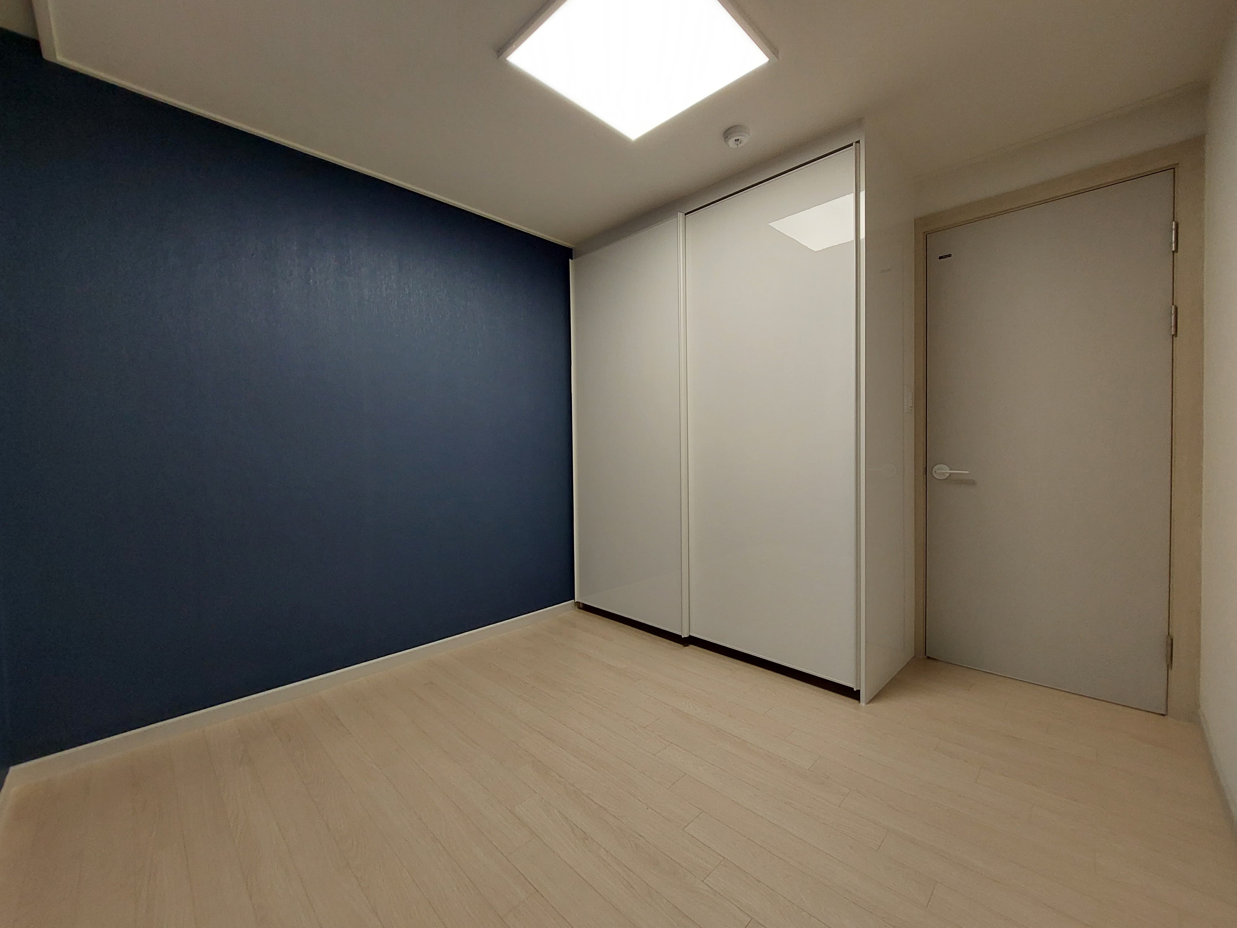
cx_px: 618
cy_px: 464
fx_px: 465
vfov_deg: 89.9
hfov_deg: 106.2
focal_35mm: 13
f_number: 2.2
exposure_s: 1/59
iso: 100
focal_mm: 1.74
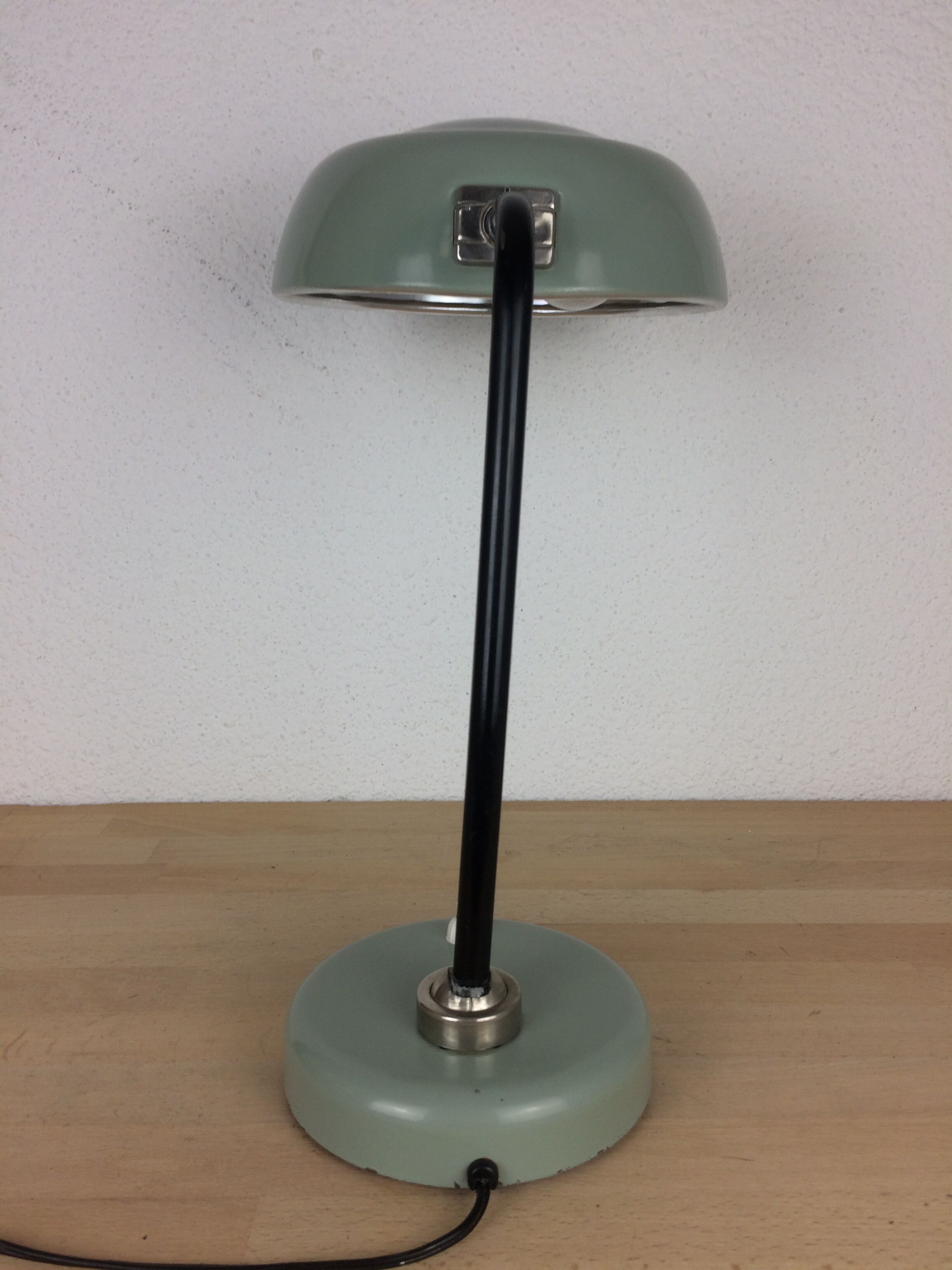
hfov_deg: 48.2
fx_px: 1063
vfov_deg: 61.7
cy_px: 635
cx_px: 476
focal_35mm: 29
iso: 50
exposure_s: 1/100
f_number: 2.2
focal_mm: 4.15
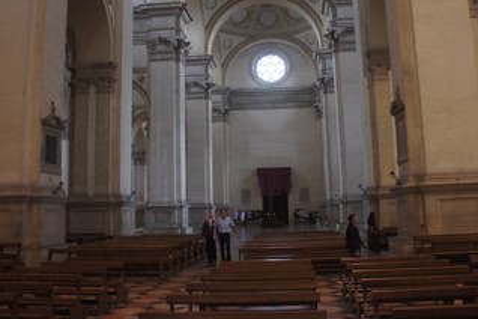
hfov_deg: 49.5
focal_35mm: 39
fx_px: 518
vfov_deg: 34.1
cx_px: 248
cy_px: 129
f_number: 3.5
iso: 6400
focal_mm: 18
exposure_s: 1/30
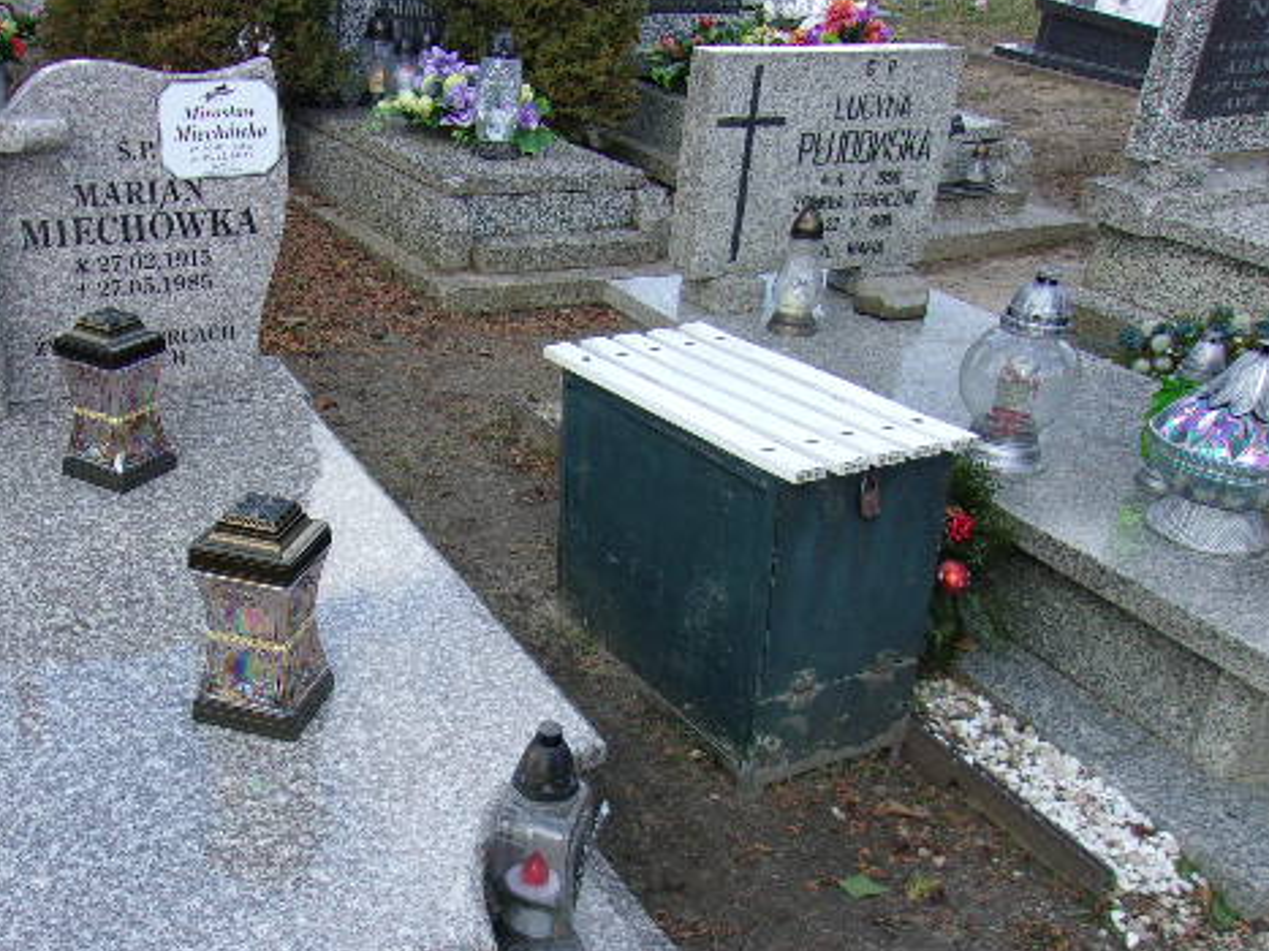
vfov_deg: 38.4
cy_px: 587
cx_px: 424
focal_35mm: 37
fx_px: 1356
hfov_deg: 49.3
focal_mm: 4.9
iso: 80
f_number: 3
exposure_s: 1/250
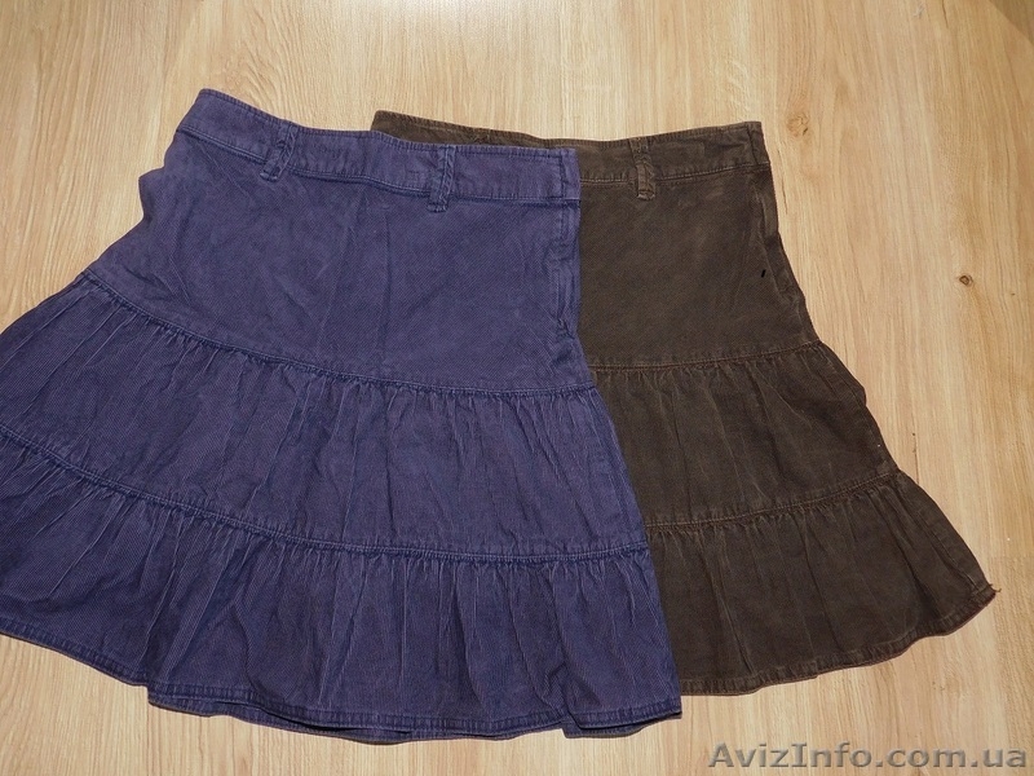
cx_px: 517
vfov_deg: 46.8
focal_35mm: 30
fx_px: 896
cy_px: 388
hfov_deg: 60.0
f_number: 3.2
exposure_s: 1/30
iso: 200
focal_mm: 5.3
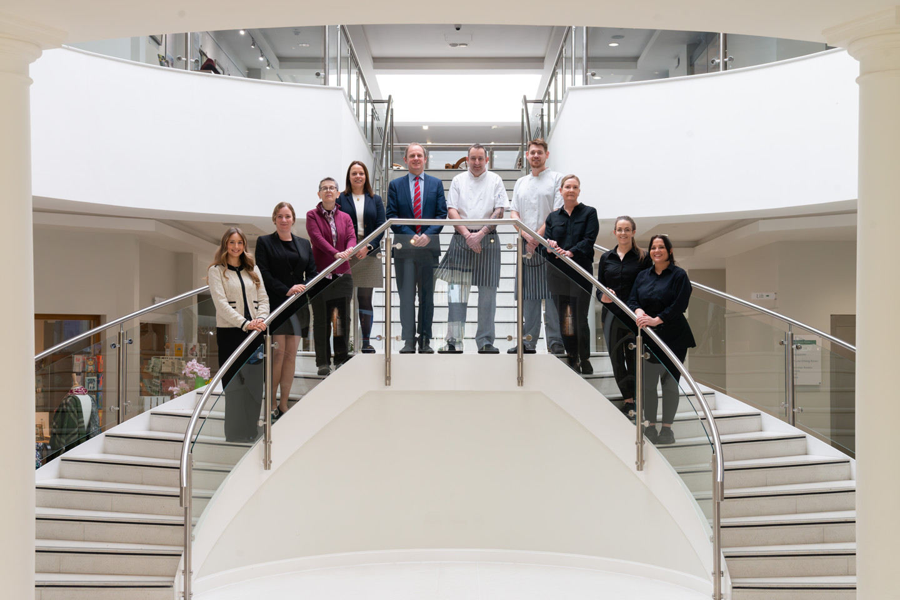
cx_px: 450
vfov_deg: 28.1
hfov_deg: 41.1
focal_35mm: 48
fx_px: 1200
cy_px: 300
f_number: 8
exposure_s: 1/125
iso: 1250
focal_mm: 48
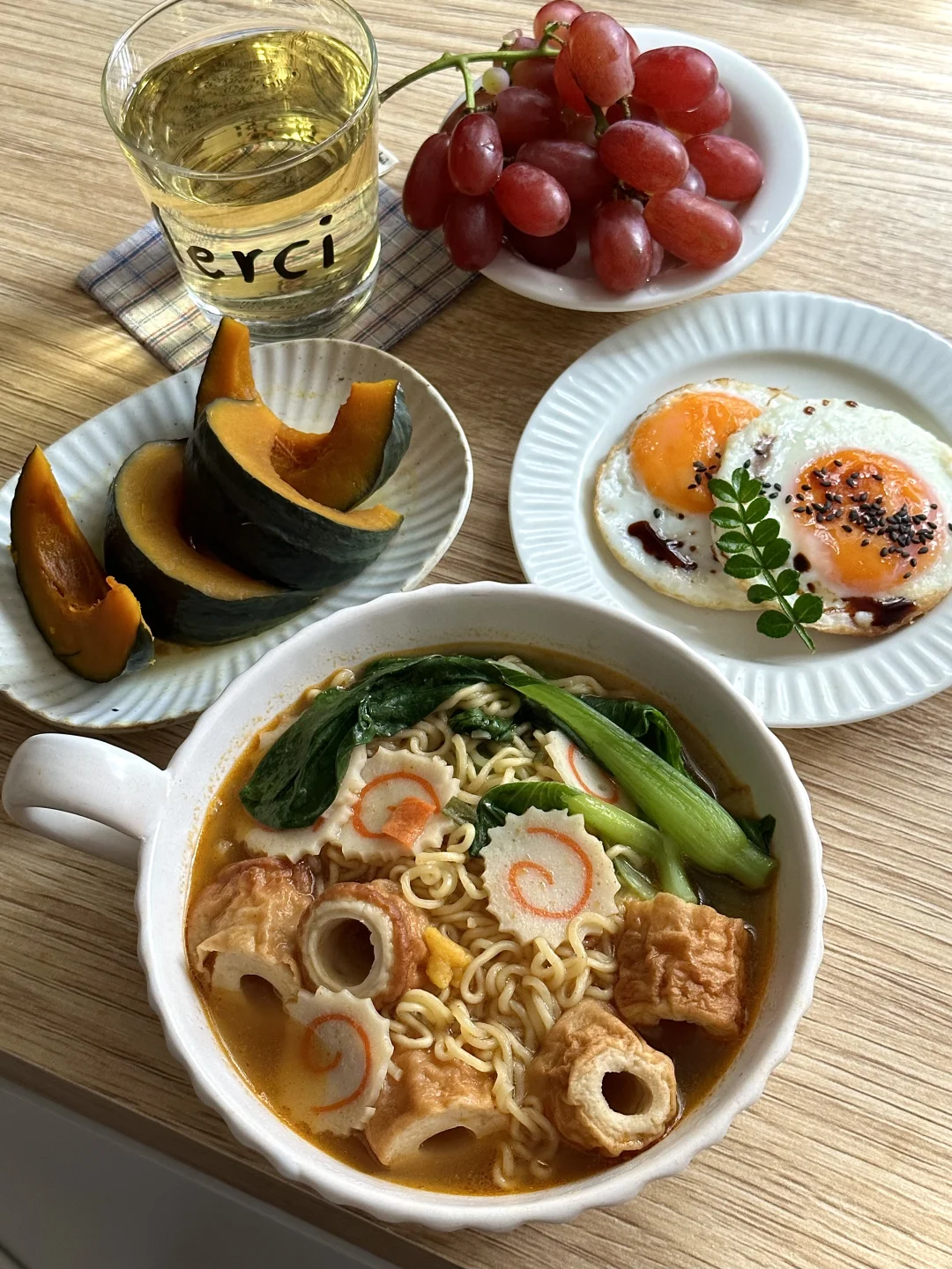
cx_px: 476
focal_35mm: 48
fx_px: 1760
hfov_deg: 30.3
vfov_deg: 39.7
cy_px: 634
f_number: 1.78
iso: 200
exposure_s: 1/60
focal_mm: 6.86
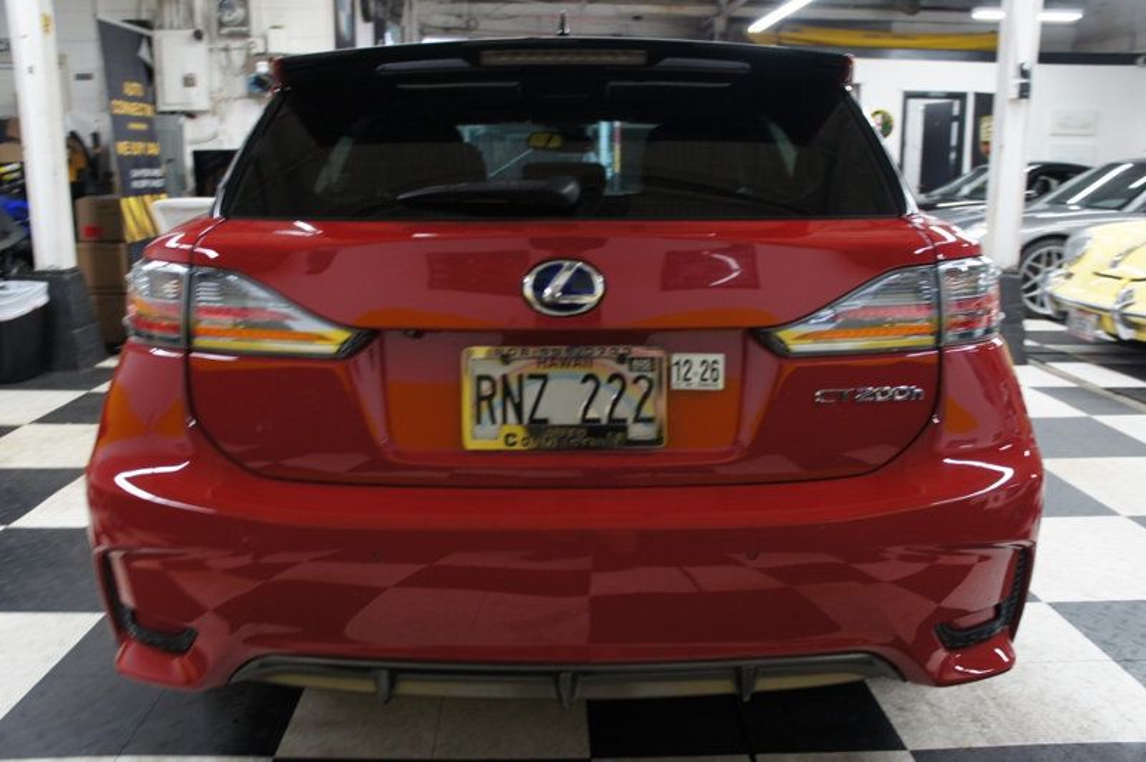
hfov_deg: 67.4
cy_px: 381
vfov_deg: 47.9
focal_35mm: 27
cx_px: 573
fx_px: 859
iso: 500
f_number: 3.5
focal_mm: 18
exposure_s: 1/30
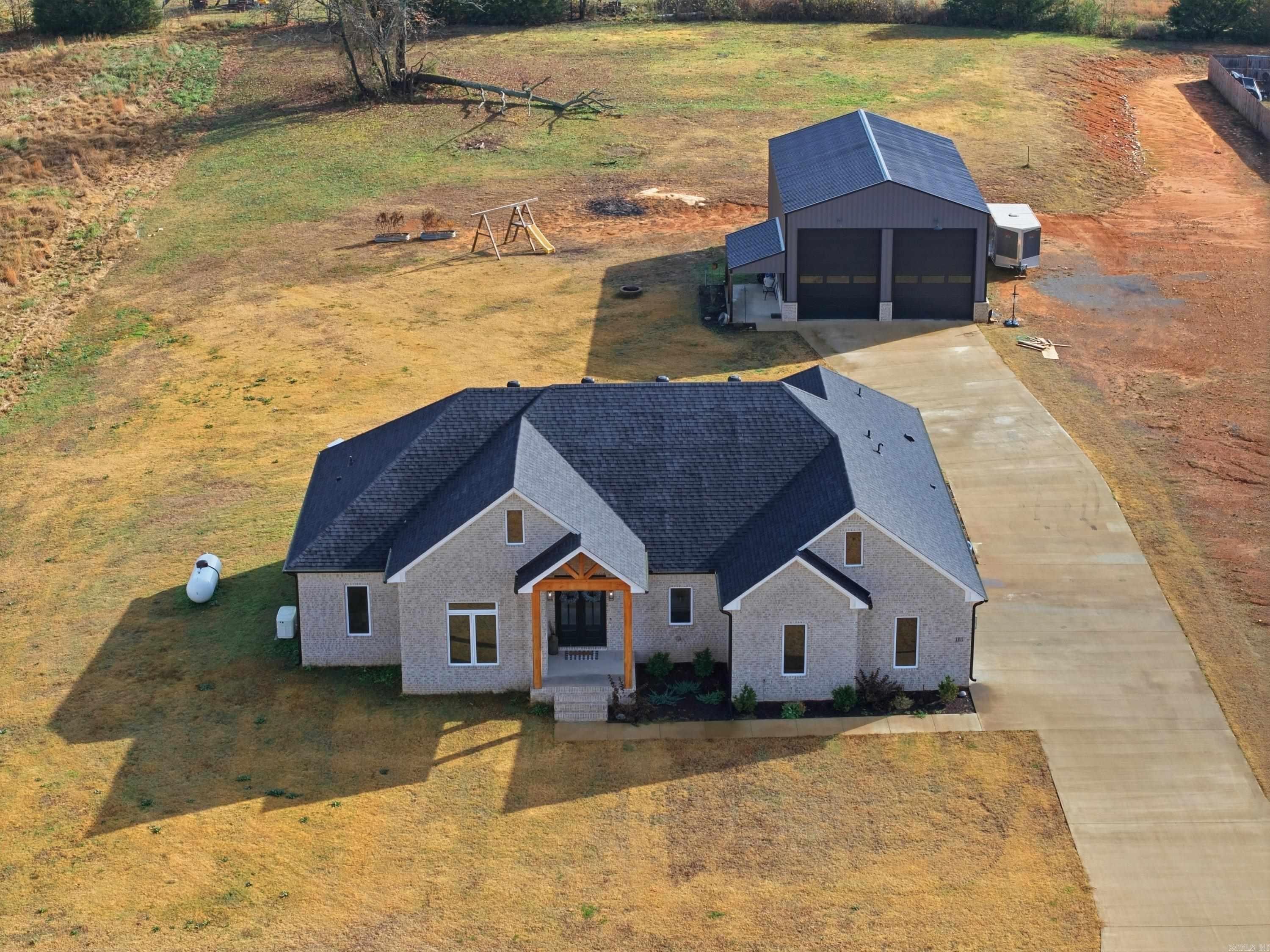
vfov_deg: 21.0
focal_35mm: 70
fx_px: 2568
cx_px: 635
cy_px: 476
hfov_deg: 27.8
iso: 100
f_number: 2.8
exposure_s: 1/1000
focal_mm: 19.4
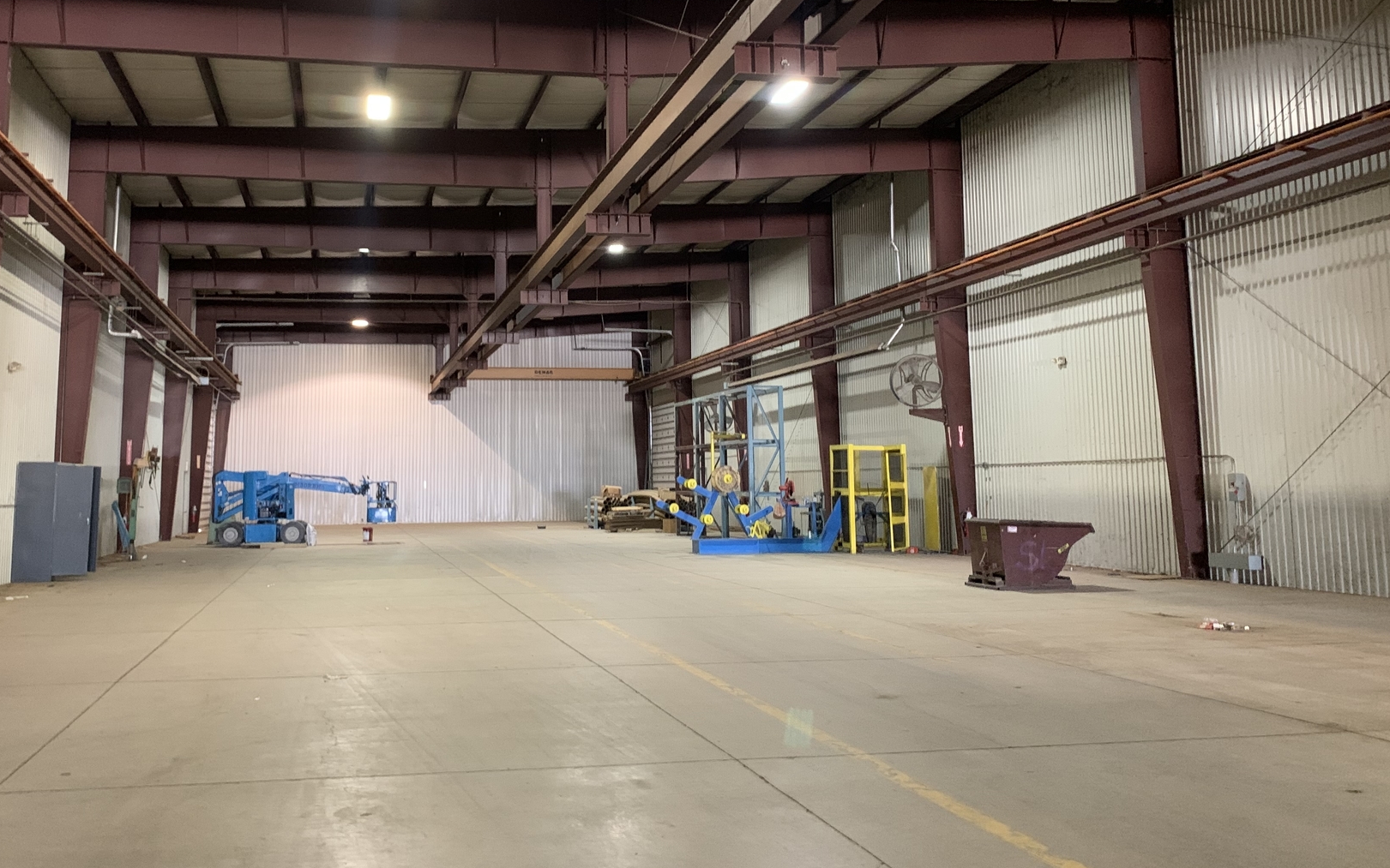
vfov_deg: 37.1
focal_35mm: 34
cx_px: 584
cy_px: 332
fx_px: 1288
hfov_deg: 56.4
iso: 400
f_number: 1.8
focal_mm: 4.25
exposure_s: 1/30
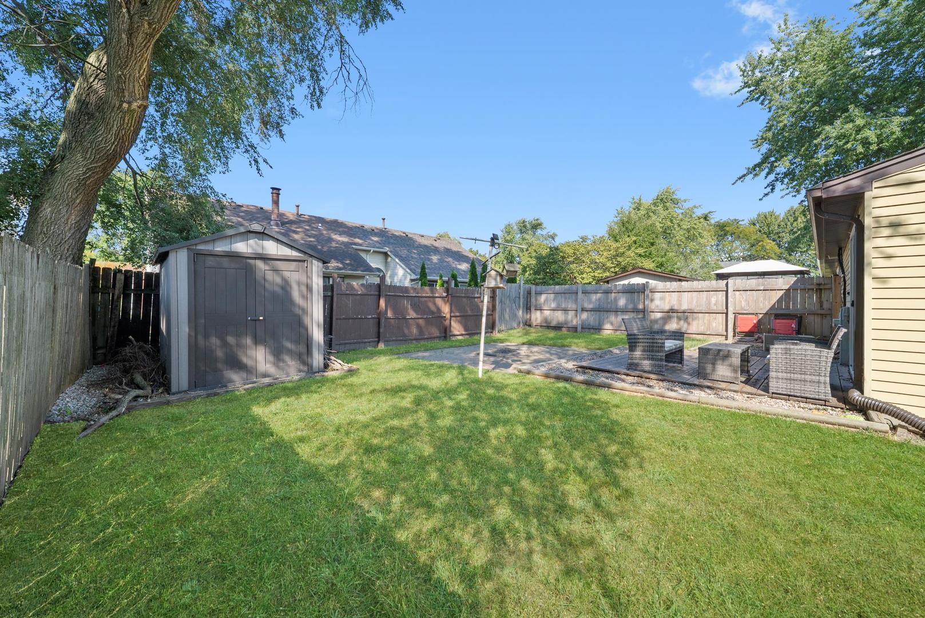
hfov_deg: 108.3
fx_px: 334
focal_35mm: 13
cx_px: 462
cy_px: 309
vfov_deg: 85.5
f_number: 8
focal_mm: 13
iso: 80
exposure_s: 1/125
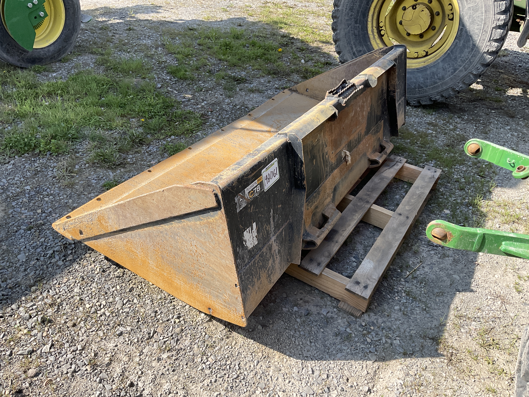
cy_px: 198
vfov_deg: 48.2
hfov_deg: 61.7
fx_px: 443
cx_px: 264
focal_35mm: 29
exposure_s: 1/728
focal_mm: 3
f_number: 1.8
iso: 16
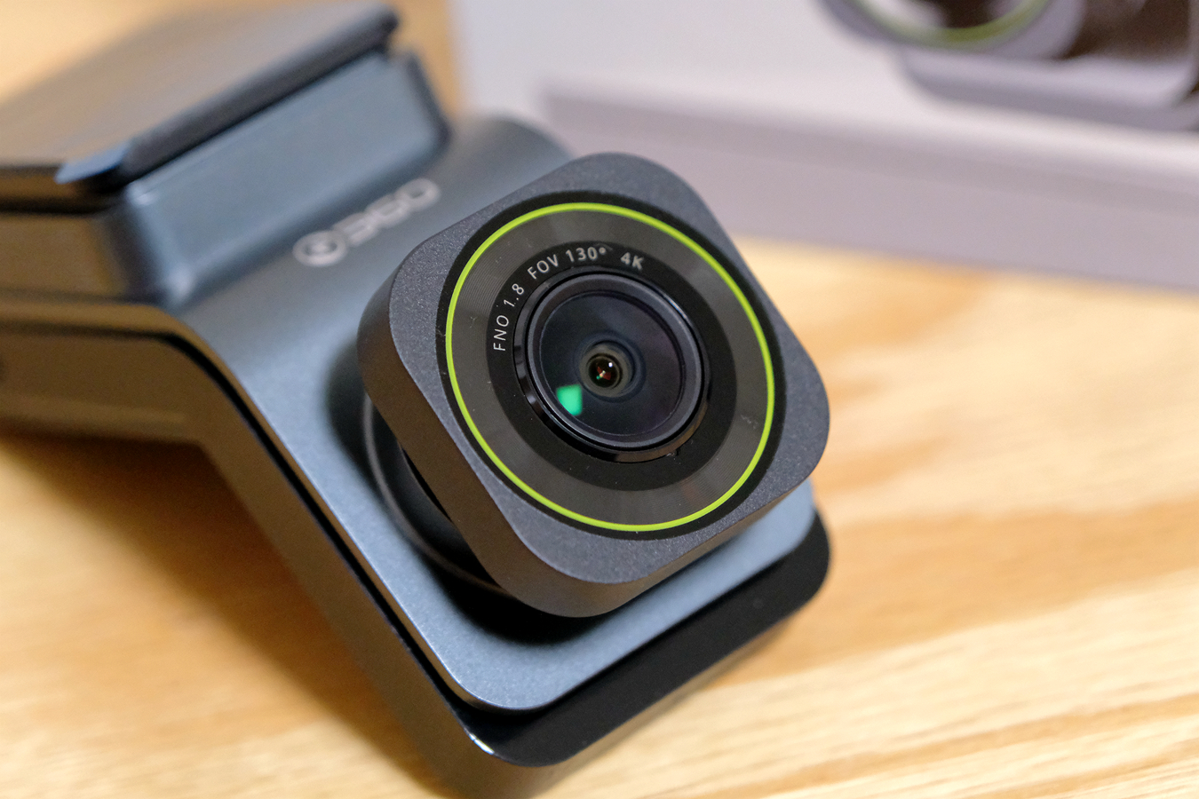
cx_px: 600
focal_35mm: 120
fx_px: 3996
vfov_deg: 11.4
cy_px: 400
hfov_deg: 17.1
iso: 10000
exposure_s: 1/120
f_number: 4
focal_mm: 80
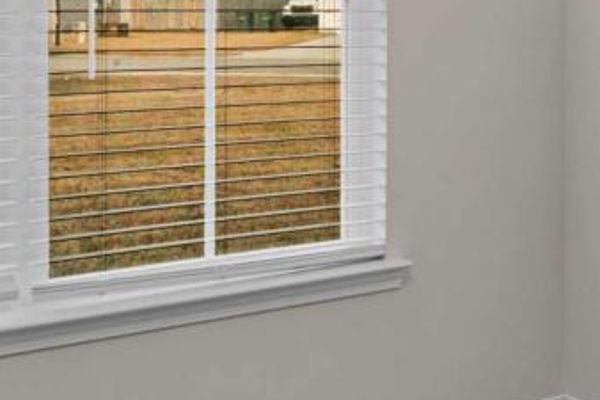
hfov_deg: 30.3
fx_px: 1066
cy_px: -20
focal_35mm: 64
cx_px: 522
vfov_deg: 20.4
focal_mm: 12
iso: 250
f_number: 7.1
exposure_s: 1/25
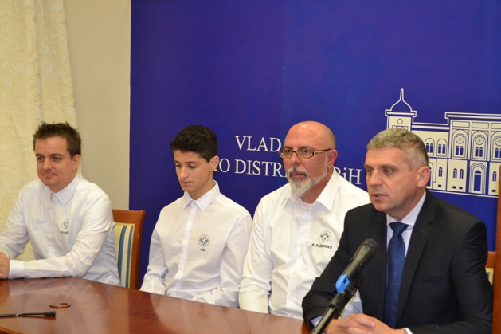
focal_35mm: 58
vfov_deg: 23.4
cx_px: 250
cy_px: 166
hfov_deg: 34.5
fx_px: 807
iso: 1100
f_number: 5
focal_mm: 38
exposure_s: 1/60
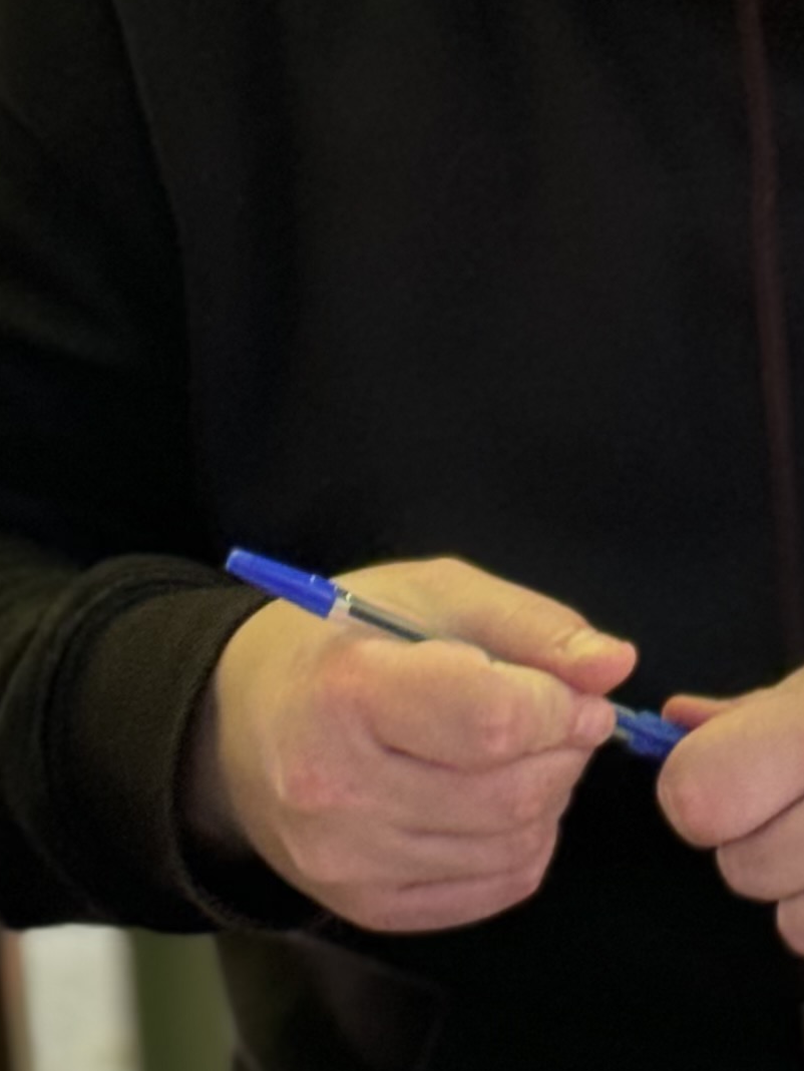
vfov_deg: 10.9
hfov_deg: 8.2
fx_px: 5604
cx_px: 755
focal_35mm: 181
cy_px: 436
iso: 80
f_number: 1.78
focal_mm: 6.76
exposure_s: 1/121
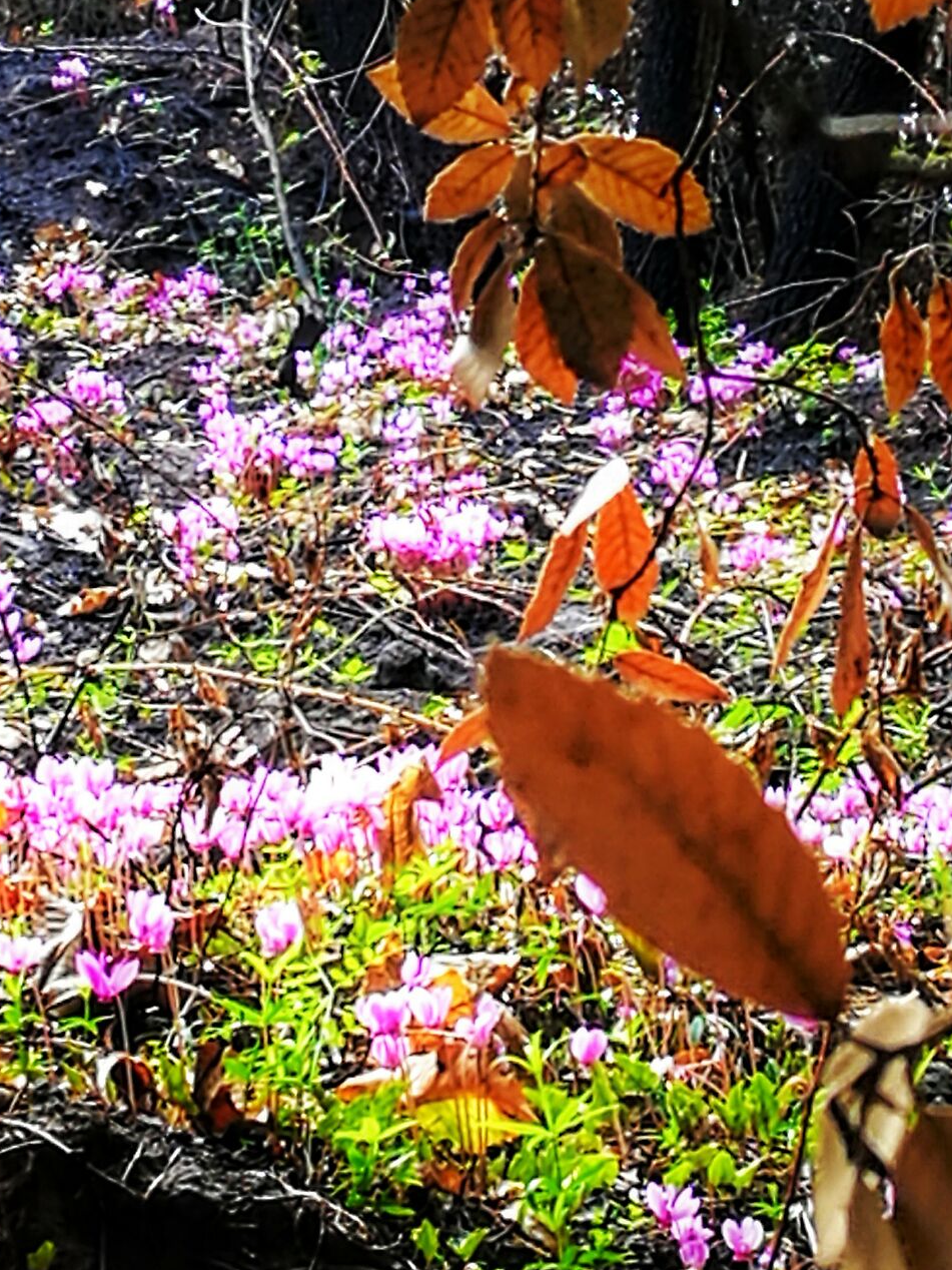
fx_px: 6454
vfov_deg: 11.2
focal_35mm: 176
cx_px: 534
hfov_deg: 8.4
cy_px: 214
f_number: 2.2
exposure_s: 1/50
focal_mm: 4.5
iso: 64
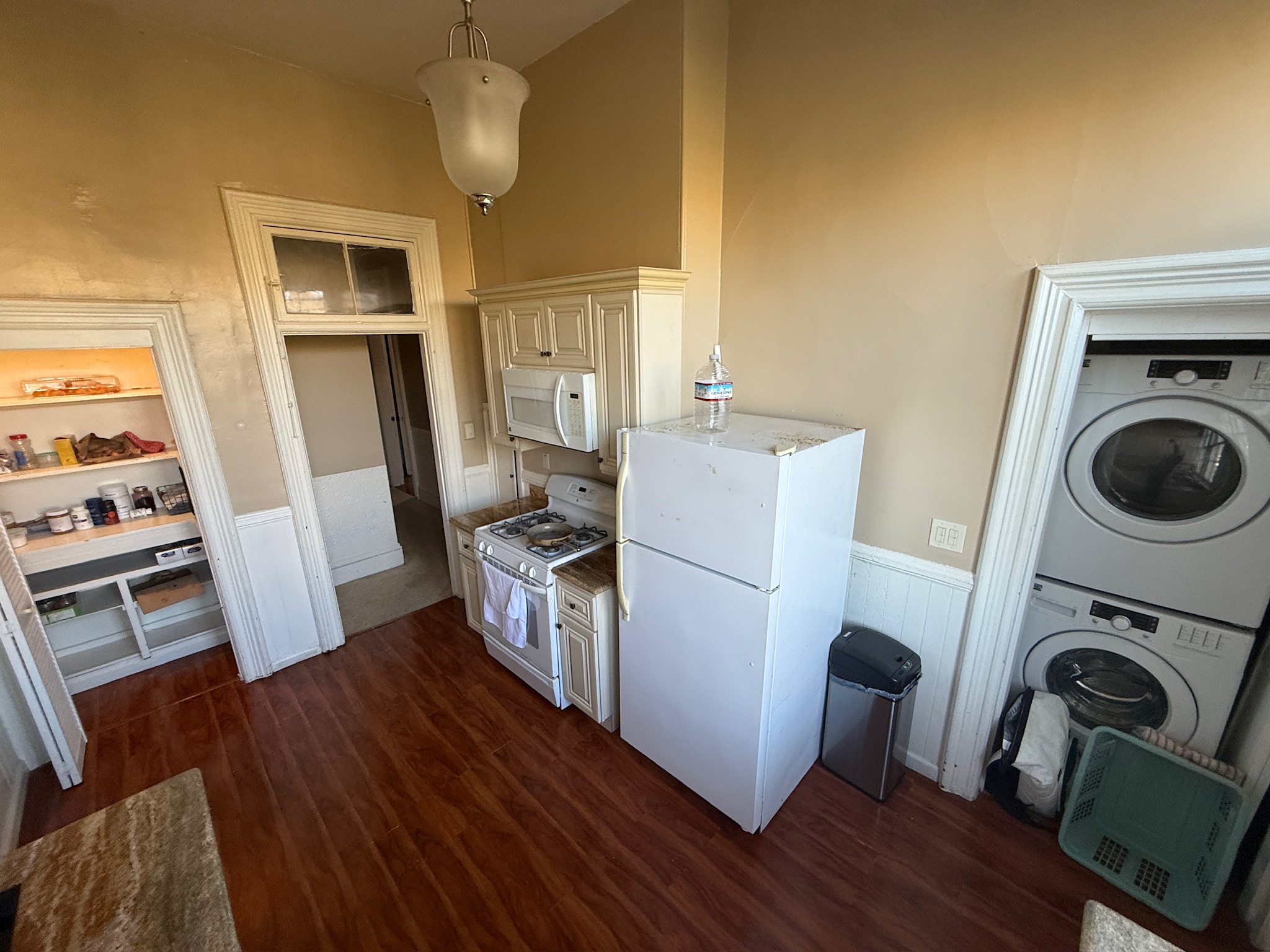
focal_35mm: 14
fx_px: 514
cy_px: 476
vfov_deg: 85.7
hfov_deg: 102.1
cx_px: 635
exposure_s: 1/99
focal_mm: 2.22
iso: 160
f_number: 2.2
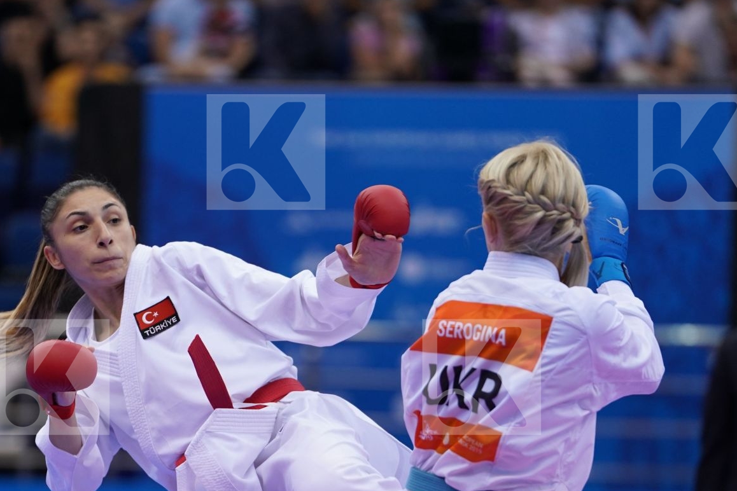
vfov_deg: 4.4
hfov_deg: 6.6
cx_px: 266
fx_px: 6366
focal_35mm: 311
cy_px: 377
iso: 1250
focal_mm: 200
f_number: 2.8
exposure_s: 1/1000
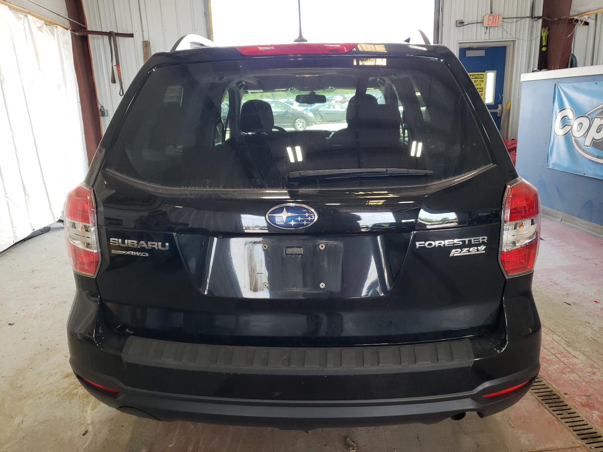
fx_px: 453
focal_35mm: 26
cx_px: 302
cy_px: 226
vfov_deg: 53.1
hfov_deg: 67.3
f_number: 1.5
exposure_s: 1/120
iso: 73
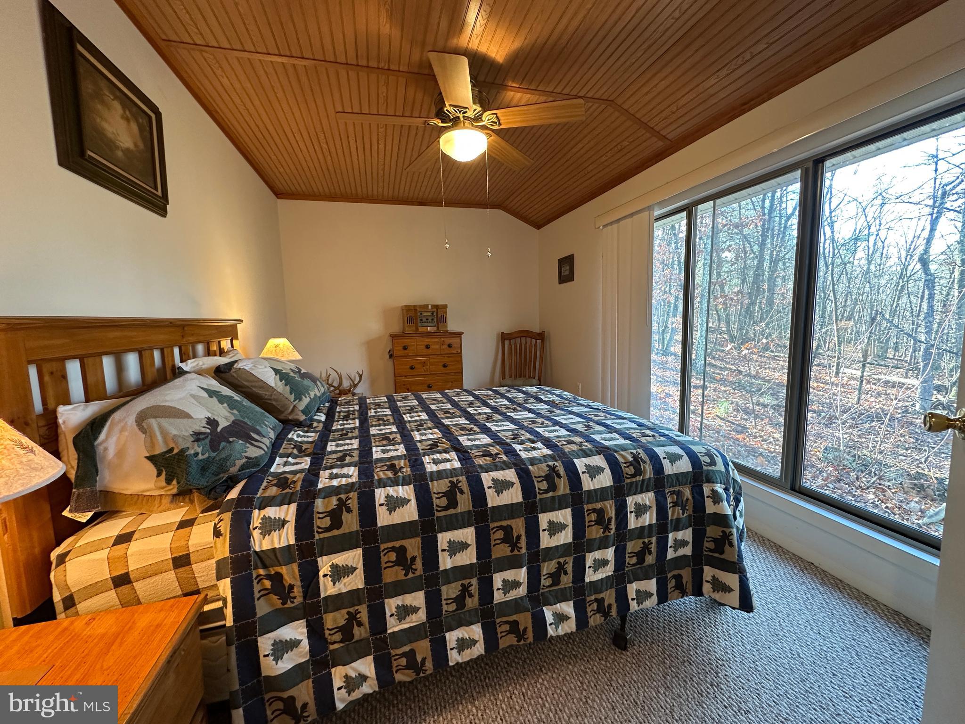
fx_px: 390
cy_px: 362
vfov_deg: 85.7
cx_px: 482
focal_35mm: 14
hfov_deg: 102.1
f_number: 2.2
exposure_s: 1/60
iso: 200
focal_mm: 2.22
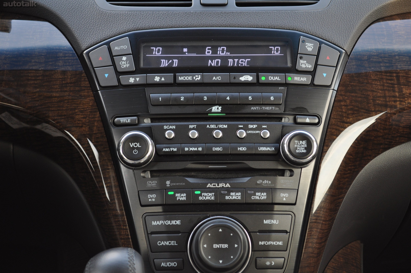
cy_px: 136
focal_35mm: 66
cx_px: 206
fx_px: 753
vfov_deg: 20.6
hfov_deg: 30.5
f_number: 5.3
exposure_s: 1/60
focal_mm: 44
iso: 400
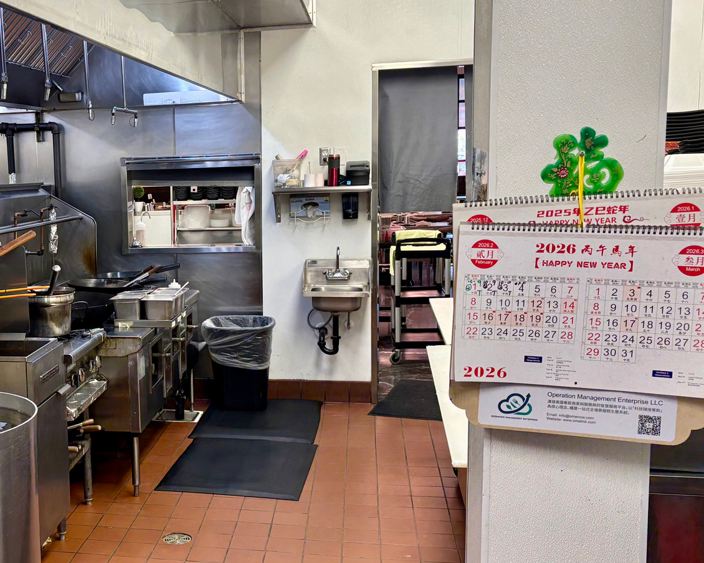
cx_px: 112
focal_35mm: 46
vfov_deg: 32.7
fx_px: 958
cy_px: 303
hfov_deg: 38.4
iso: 125
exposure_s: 1/60
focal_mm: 5.96
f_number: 1.6
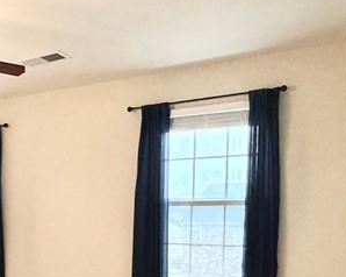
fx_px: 481
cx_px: 55
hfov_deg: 37.7
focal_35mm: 47
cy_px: 244
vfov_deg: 30.8
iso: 400
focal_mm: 2.22
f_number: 2.2
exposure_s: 1/60
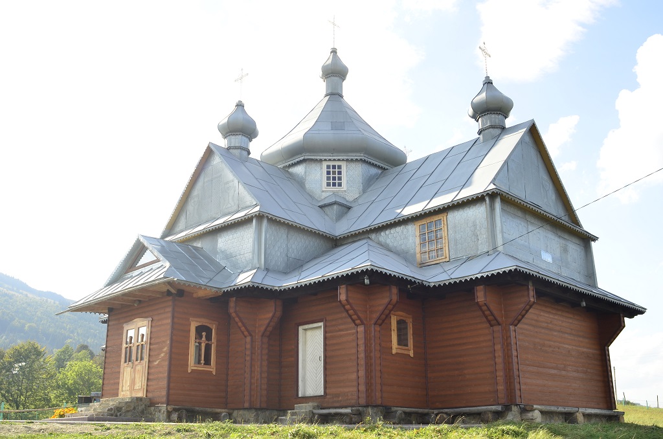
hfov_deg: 53.2
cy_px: 220
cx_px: 332
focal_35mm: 36
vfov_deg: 36.7
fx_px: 662
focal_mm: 24
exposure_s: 1/320
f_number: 7.1
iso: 250
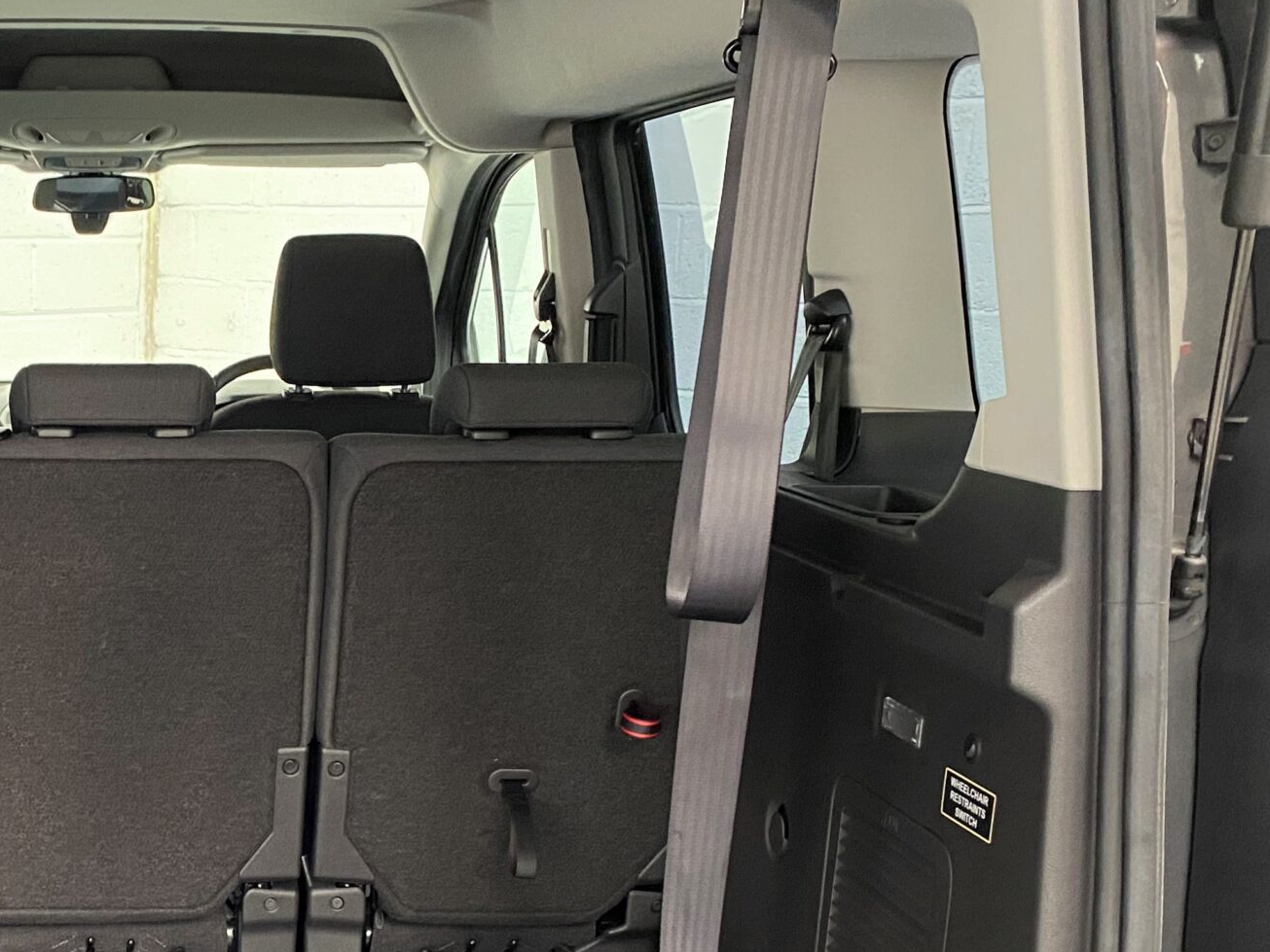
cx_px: 99
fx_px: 1871
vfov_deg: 28.1
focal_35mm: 51
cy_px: 740
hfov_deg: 35.1
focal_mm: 4.25
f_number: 1.8
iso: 500
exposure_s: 1/33
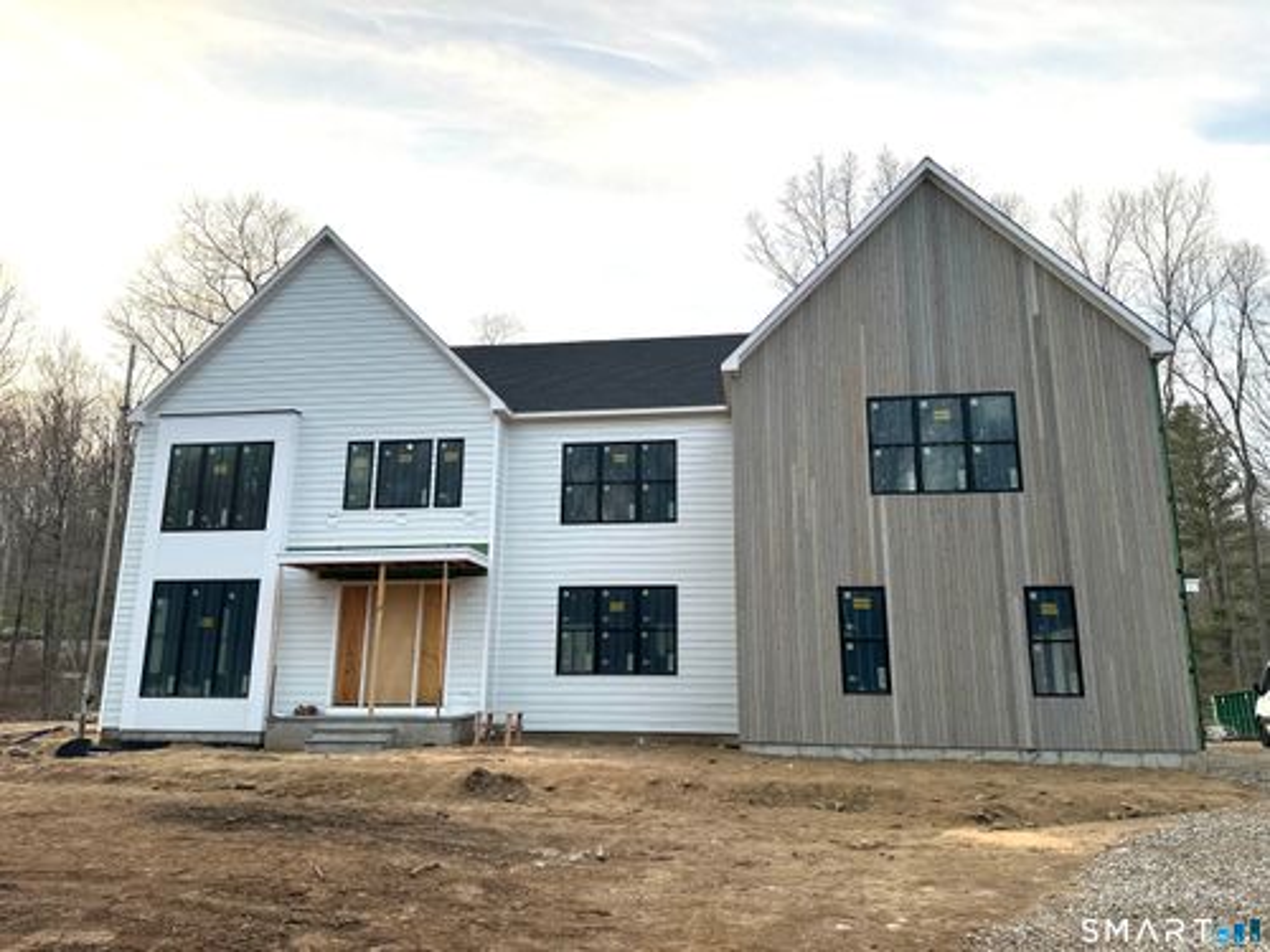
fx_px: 881
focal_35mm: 24
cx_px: 635
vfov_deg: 56.8
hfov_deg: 71.6
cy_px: 476
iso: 80
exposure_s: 1/329
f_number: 1.78
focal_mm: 6.86
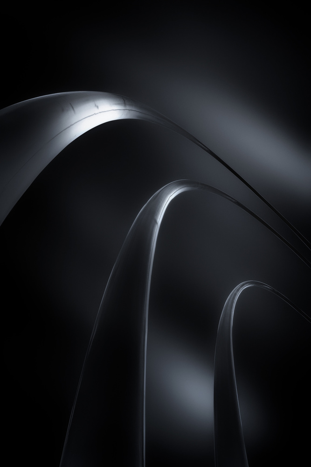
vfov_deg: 67.4
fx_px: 350
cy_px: 234
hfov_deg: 47.9
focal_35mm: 27
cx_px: 156
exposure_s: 1/400
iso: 320
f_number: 16
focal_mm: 27
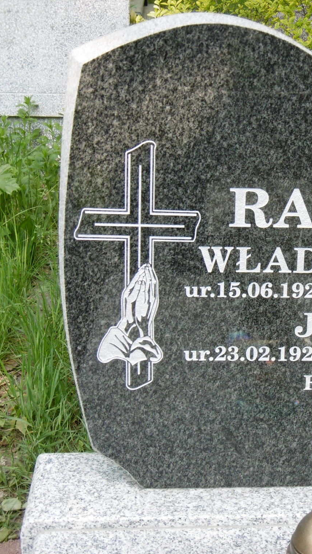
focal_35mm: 86
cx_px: 311
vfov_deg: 24.7
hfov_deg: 13.9
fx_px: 1265
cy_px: 276
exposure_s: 1/100
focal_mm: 10.5
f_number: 4.2
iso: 100
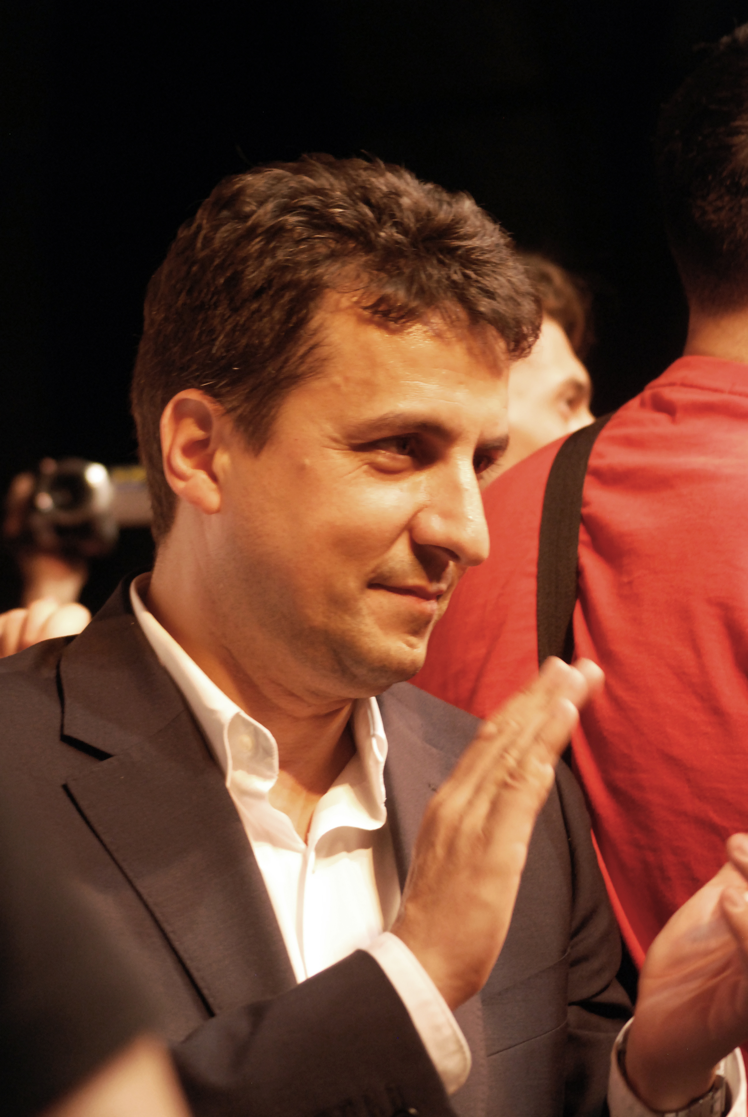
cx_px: 374
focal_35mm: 129
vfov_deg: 15.9
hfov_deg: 10.7
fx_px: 4009
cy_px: 558
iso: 800
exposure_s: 1/100
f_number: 4.8
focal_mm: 86
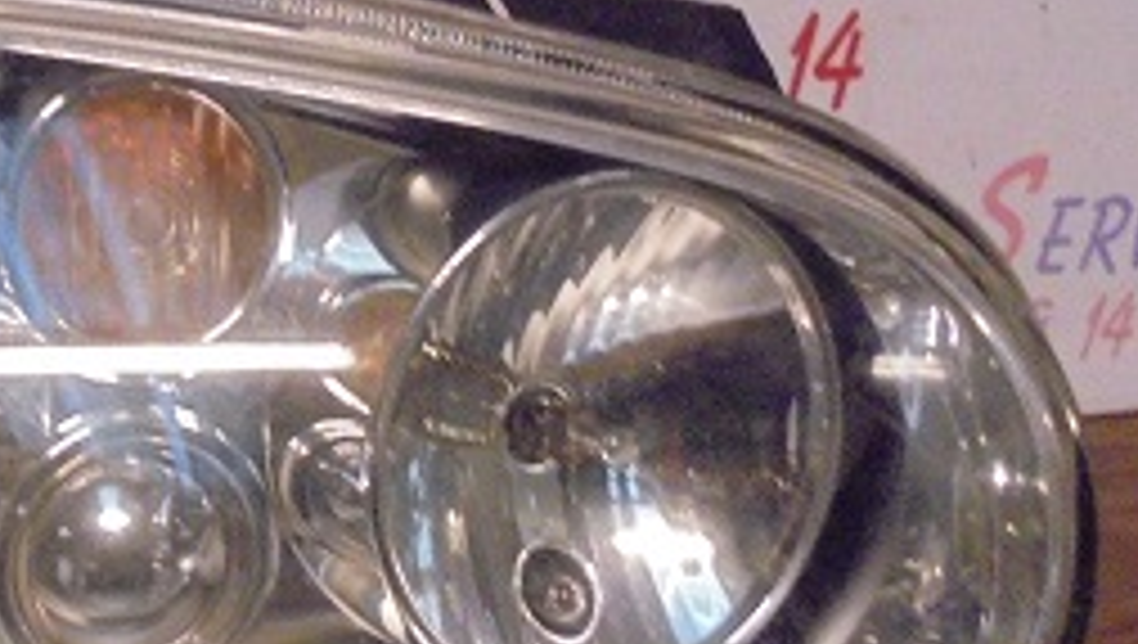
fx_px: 1752
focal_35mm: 58
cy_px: 421
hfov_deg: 33.7
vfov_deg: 20.7
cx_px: 79
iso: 800
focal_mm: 4.6
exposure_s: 1/25
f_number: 3.5
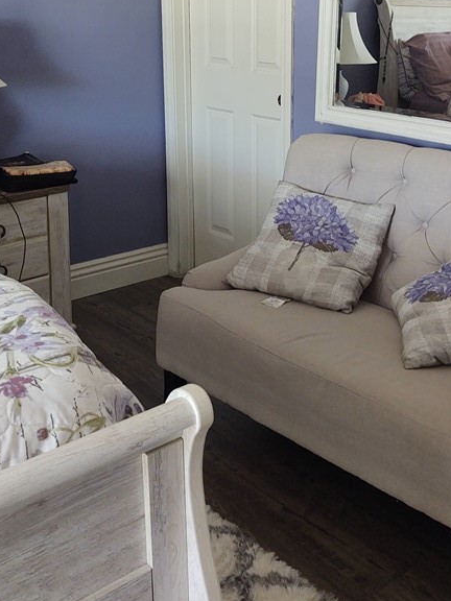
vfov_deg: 38.9
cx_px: 213
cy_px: 171
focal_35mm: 48
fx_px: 834
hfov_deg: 30.3
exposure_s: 1/60
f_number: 1.7
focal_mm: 4.75
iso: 200
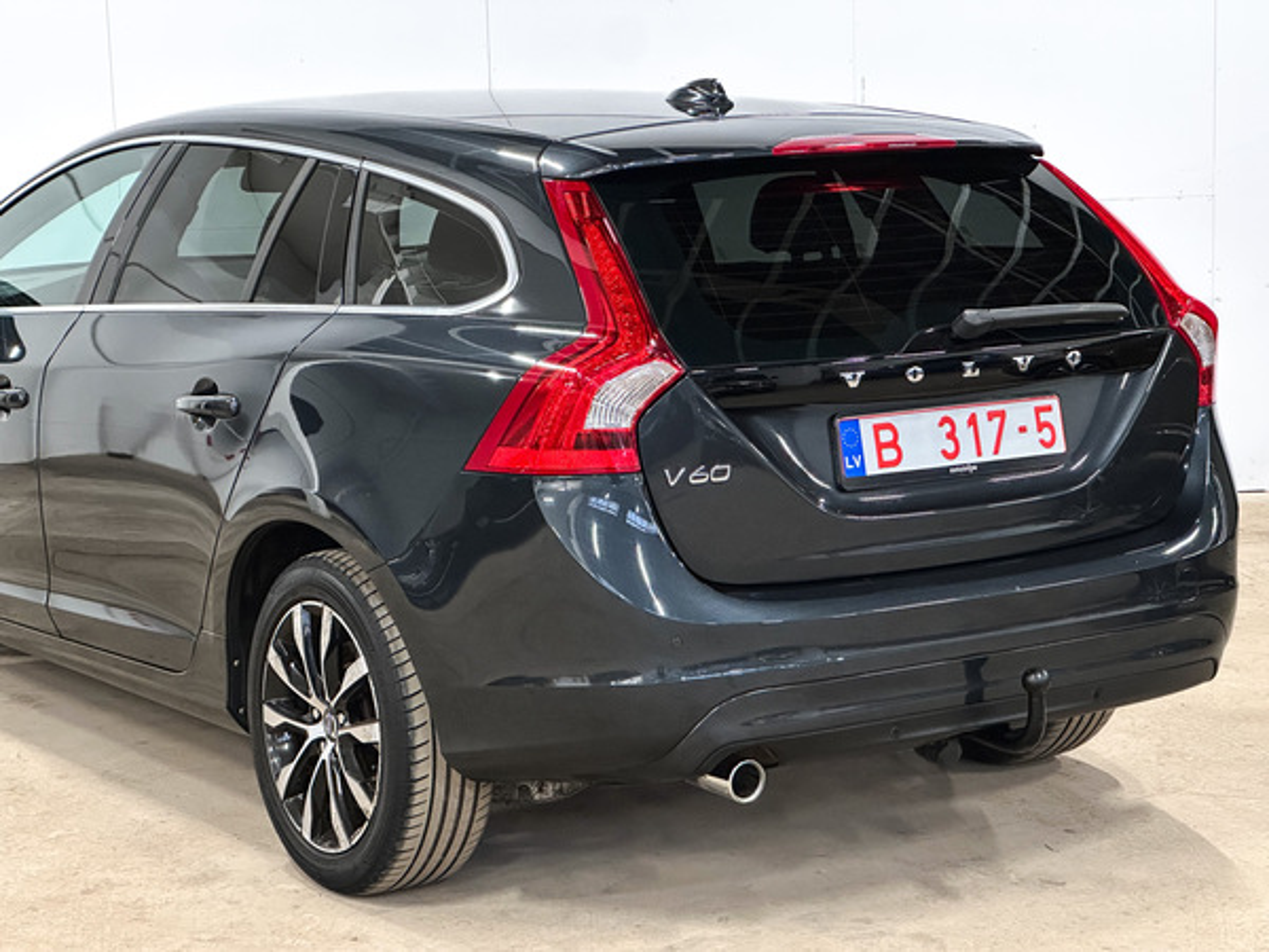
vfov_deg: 19.1
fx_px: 2823
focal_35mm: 77
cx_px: 634
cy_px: 476
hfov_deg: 25.3
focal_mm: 9
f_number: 2.8
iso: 800
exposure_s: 1/35
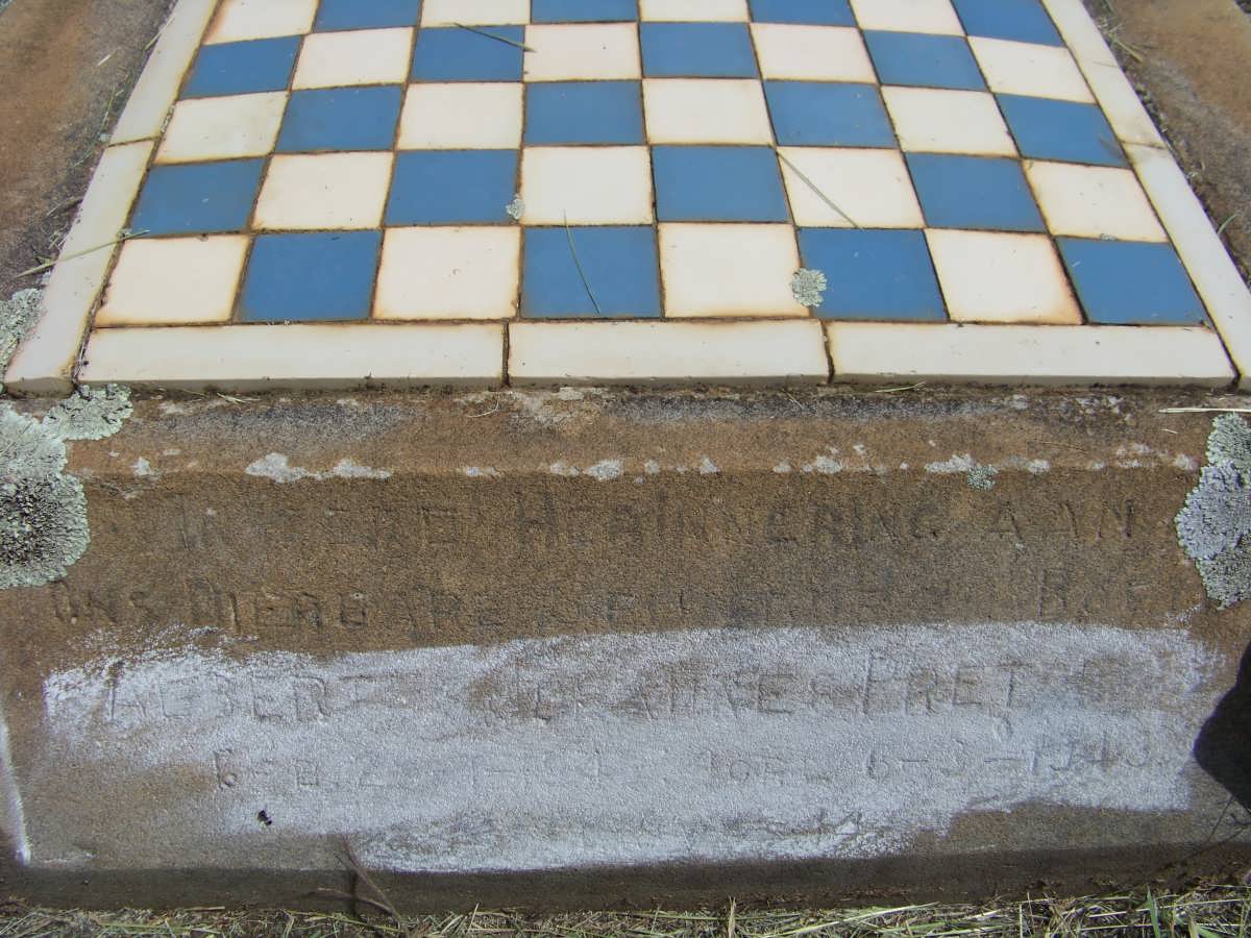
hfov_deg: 51.4
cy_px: 469
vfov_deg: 39.7
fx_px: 1301
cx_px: 626
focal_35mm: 36
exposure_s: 1/1000
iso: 64
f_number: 4
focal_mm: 5.85
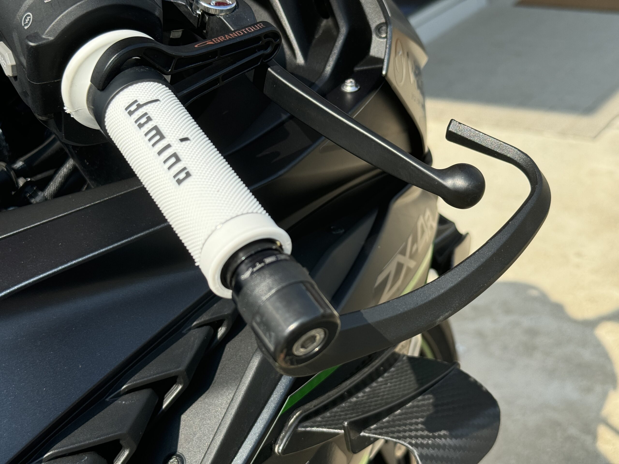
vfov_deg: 30.3
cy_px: 232
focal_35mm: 48
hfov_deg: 39.7
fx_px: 858
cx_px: 310
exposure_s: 1/2415
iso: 64
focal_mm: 6.76
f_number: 1.78
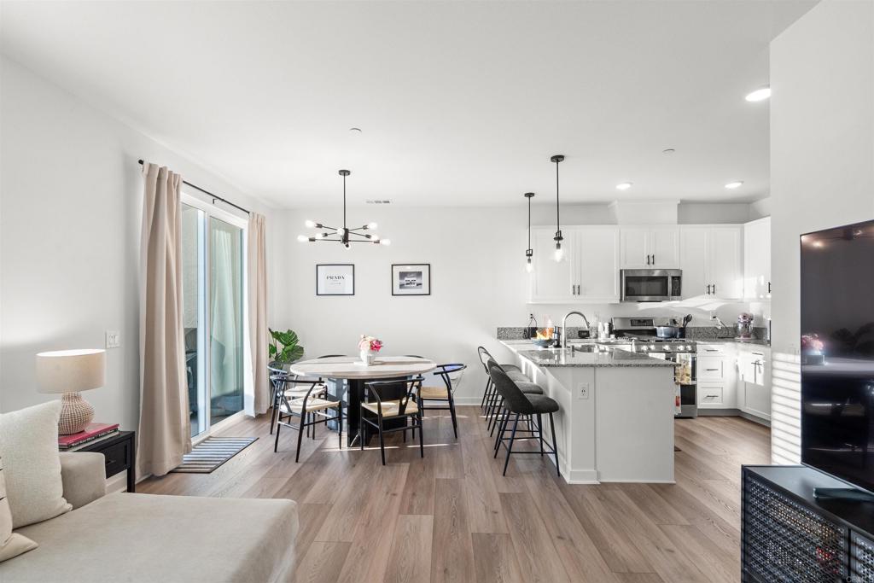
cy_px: 292
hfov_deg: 96.7
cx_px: 437
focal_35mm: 16
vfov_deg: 73.8
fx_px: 388
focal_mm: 16
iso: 400
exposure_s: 1/15
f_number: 11
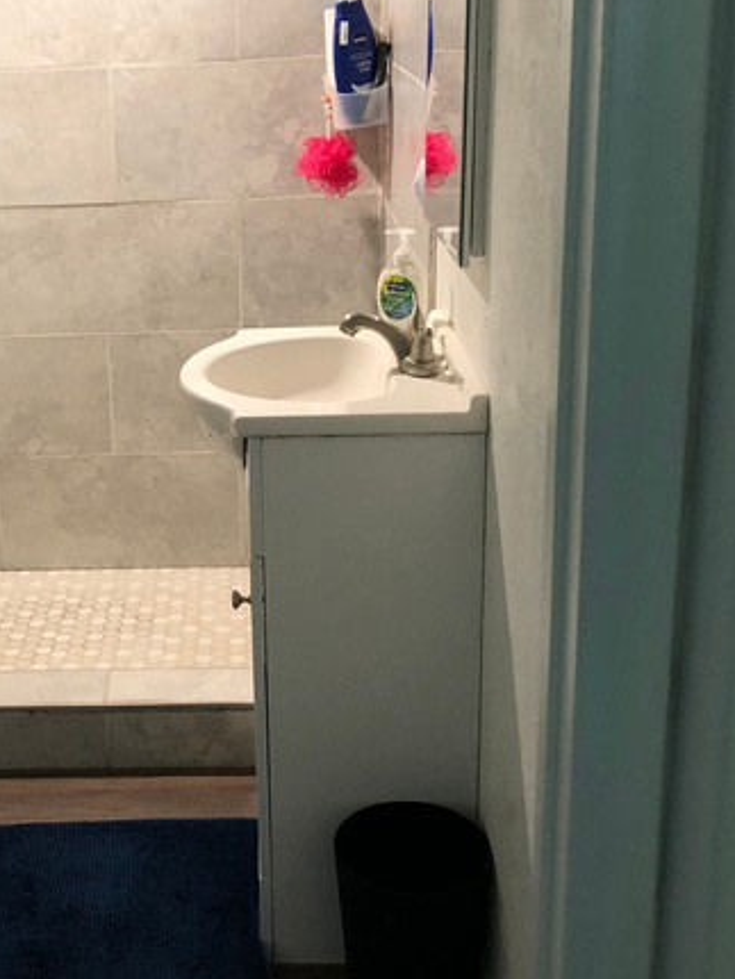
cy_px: 401
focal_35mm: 50
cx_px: 139
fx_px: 1414
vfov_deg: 38.0
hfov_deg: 28.5
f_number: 1.8
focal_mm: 3.99
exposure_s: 1/17
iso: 40
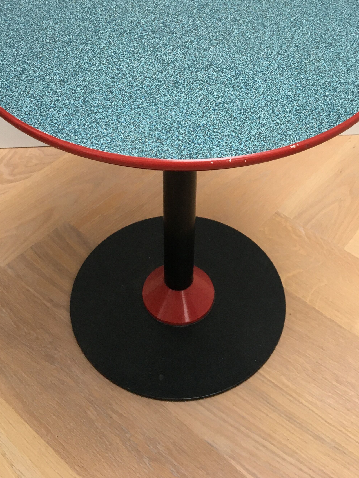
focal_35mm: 44
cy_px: 129
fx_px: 608
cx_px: 190
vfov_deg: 41.9
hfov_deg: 32.9
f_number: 2.2
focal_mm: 4.15
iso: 80
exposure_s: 1/33
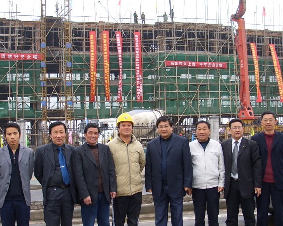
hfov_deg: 32.4
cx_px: 124
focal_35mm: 58
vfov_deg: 26.2
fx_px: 486
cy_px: 139
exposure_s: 1/96
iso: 50
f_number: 2.9
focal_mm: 8.86
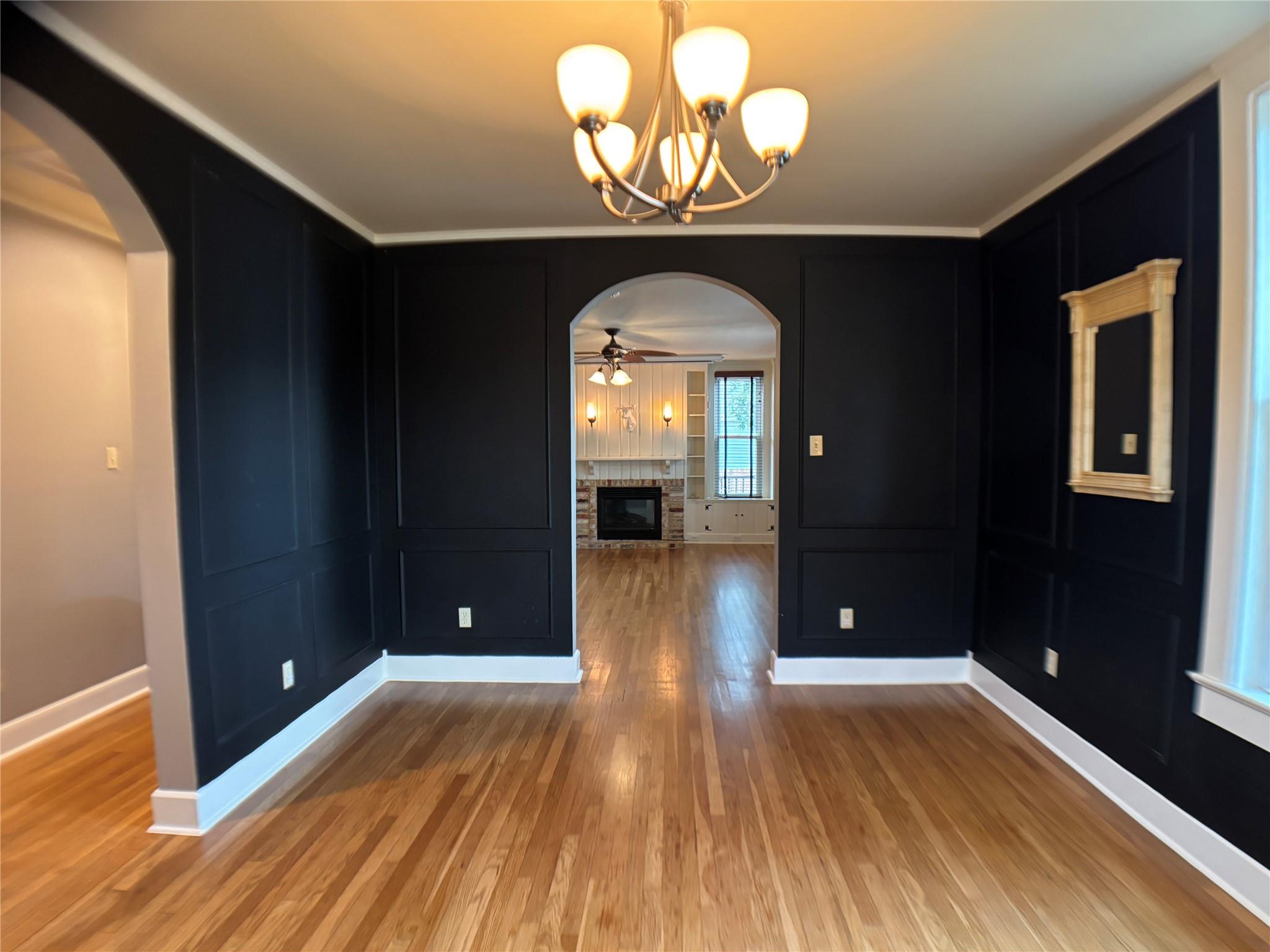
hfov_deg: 67.3
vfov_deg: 53.0
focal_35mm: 26
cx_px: 635
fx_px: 954
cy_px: 476
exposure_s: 1/60
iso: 400
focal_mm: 5.96
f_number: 1.6
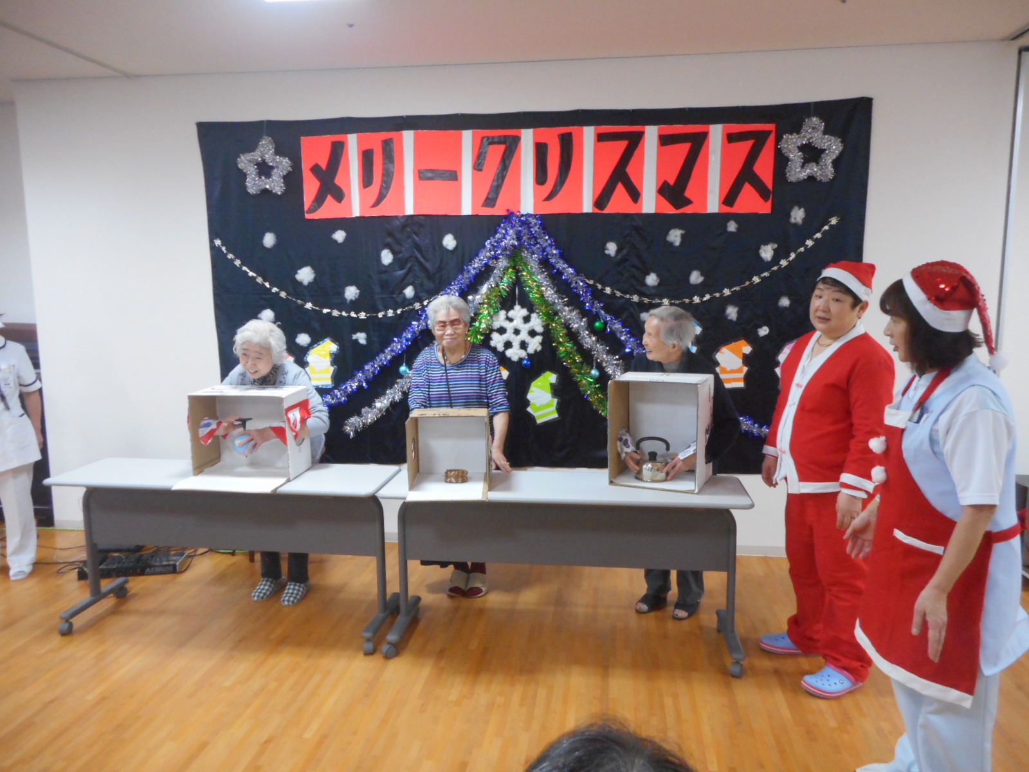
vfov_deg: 54.9
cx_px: 514
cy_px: 386
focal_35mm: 25
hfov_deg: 69.4
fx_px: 743
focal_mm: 4.5
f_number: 3.7
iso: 400
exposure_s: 1/30
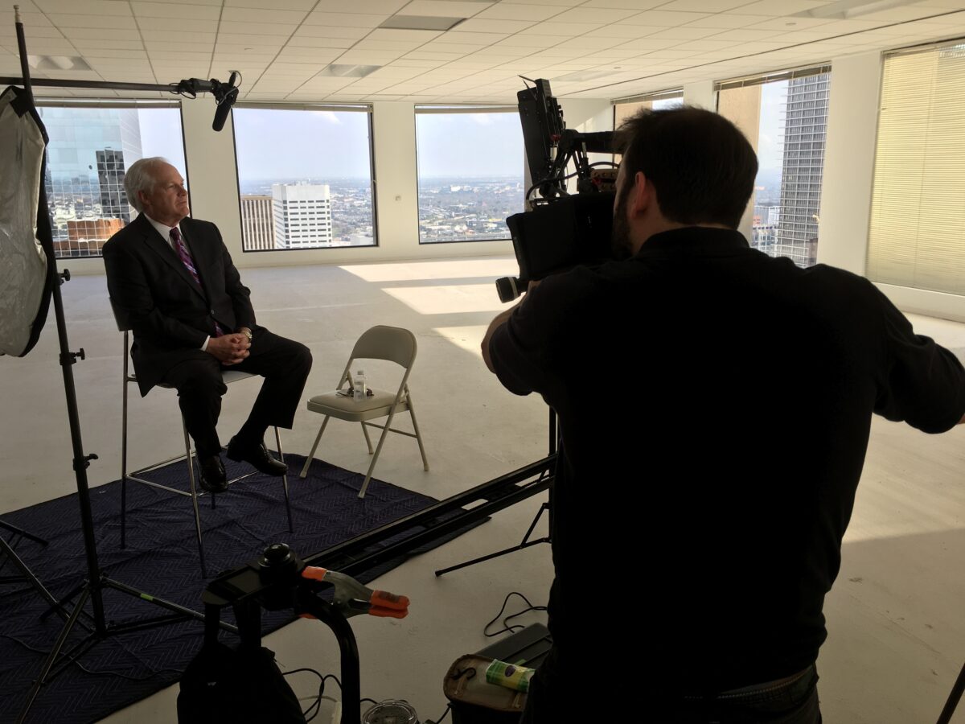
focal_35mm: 29
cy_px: 362
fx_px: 808
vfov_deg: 48.2
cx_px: 482
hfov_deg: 61.7
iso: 25
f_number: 2.2
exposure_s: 1/164
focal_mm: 4.15
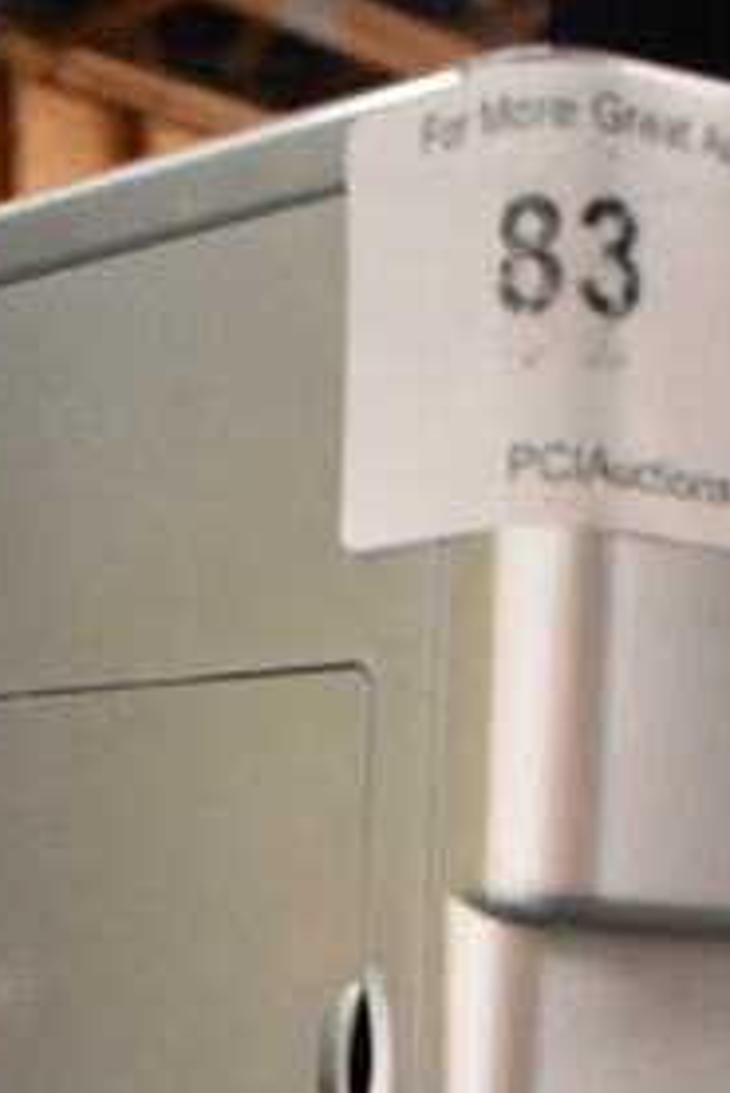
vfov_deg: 20.0
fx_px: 2703
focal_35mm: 89
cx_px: 517
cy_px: 1608
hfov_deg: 15.3
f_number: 3.5
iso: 5600
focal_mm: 18
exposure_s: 1/125
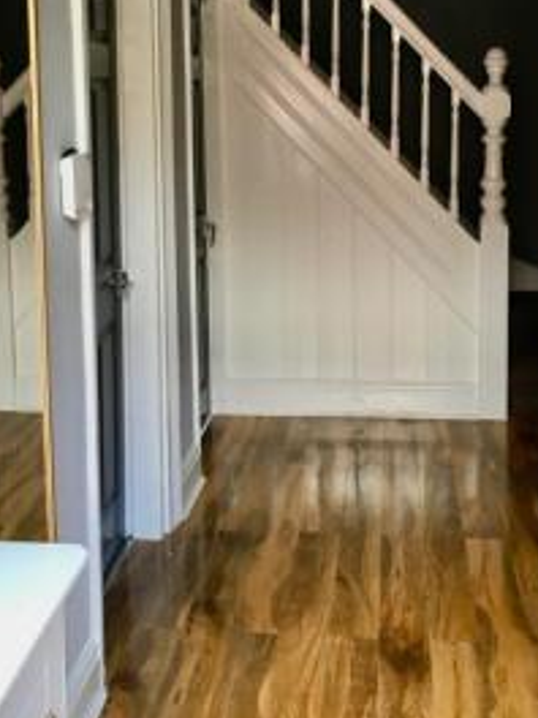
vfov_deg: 38.7
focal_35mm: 48
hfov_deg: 30.3
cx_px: 288
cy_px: 189
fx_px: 995
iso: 50
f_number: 2.2
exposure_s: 1/33
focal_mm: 4.15
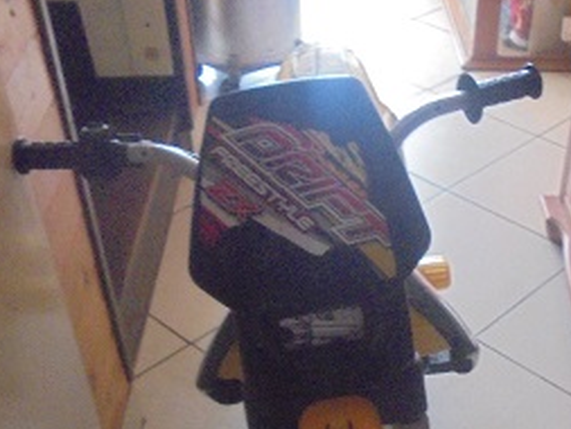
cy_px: 378
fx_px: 875
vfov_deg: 26.7
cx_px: 406
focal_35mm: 53
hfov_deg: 35.6
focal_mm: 4.6
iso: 800
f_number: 3.5
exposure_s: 1/15
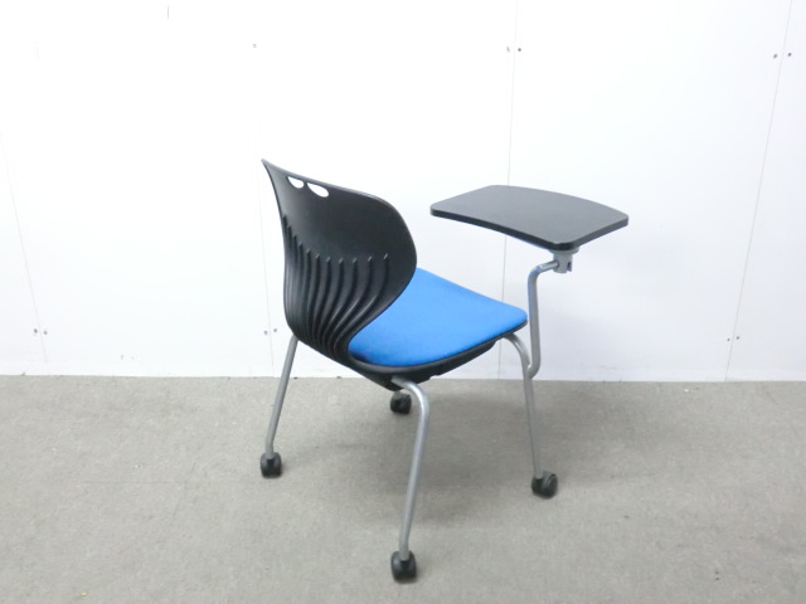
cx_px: 403
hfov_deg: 49.0
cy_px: 302
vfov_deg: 37.7
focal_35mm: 38
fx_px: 885
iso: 800
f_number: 3.9
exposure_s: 1/25
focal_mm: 6.9
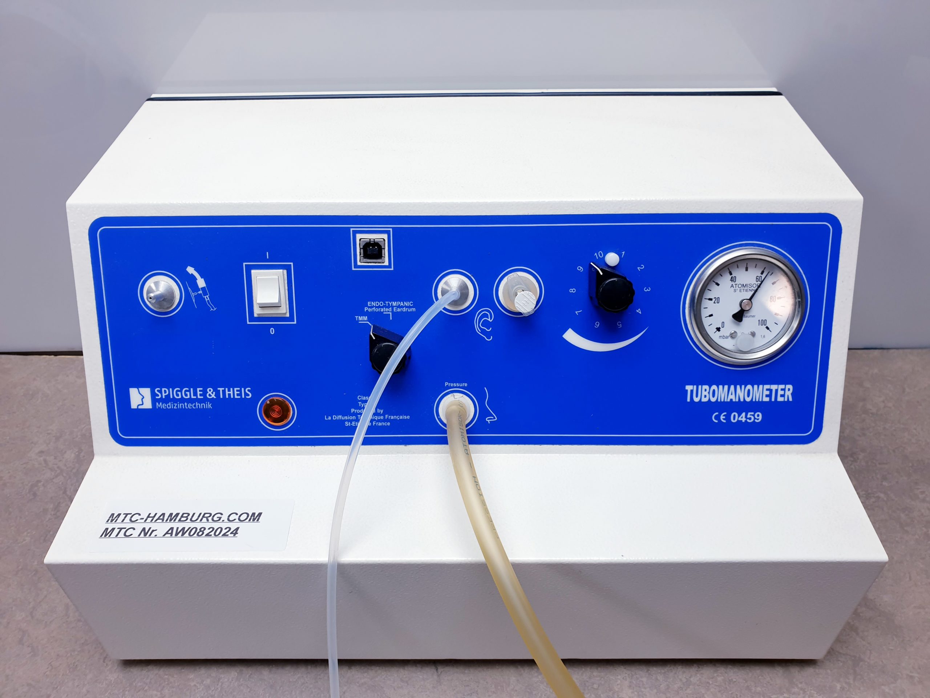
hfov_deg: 67.3
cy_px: 349
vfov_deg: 53.1
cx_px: 465
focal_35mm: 26
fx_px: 699
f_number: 2.4
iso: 50
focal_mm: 4.3
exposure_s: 1/100
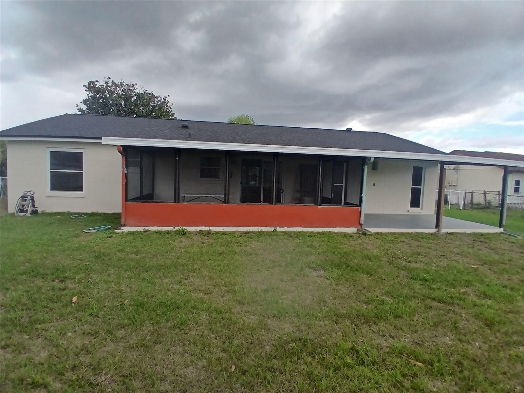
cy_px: 196
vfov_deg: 74.7
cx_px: 262
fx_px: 257
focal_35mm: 17
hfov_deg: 91.0
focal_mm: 1.4
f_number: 2.2
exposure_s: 1/291
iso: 50
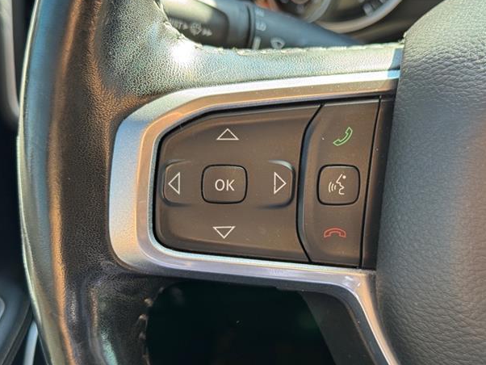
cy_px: 185
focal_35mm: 51
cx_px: 243
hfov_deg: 37.5
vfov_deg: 28.6
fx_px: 716
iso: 100
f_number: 1.78
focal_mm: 6.76
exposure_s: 1/90
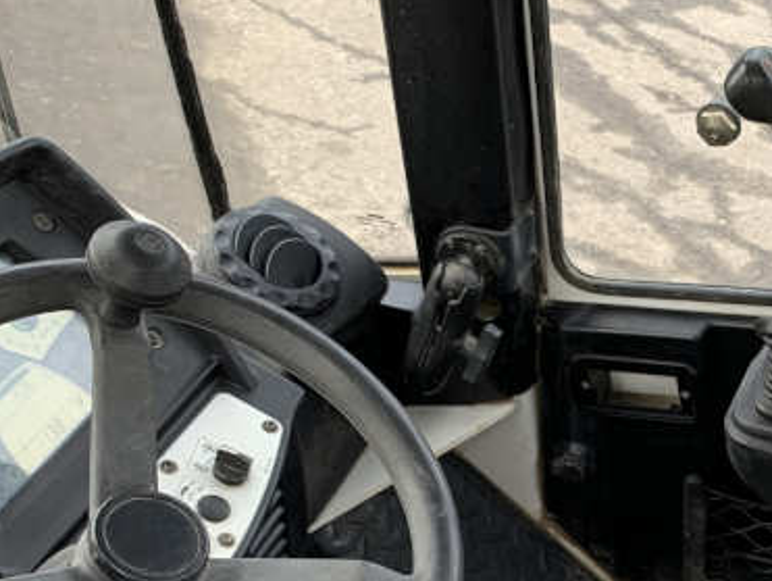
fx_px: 1563
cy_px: 514
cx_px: 772
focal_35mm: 70
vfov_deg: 20.6
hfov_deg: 26.3
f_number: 1.8
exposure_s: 1/122
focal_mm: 4.25
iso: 25
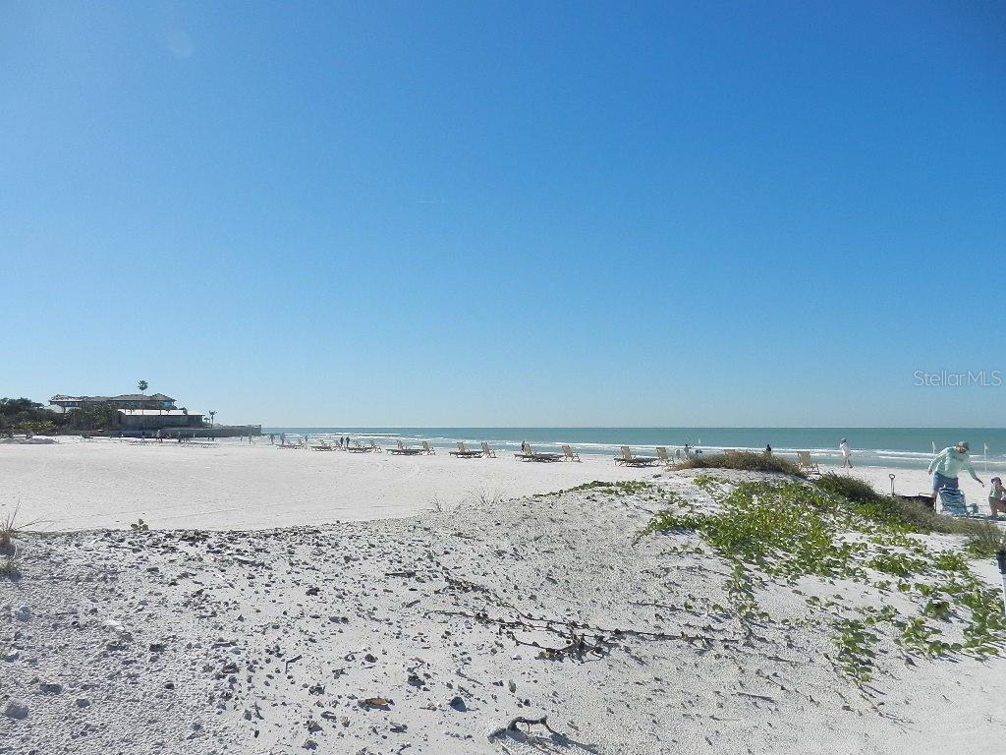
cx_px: 503
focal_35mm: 25
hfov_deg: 69.4
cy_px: 378
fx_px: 727
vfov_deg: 54.9
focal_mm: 4.5
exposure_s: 1/800
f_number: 7
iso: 160
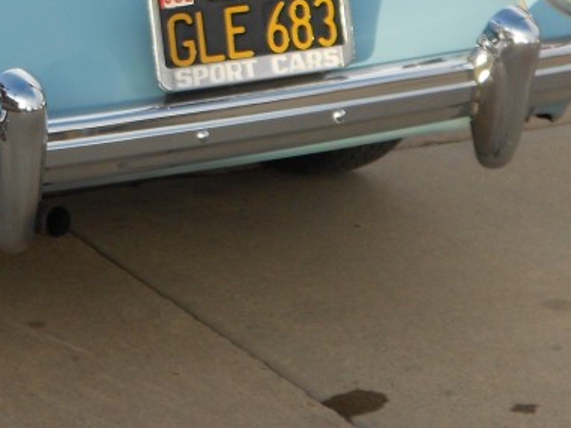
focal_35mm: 151
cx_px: -110
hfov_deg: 12.8
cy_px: -77
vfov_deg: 9.7
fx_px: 2491
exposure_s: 1/160
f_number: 4.9
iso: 80
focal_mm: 10
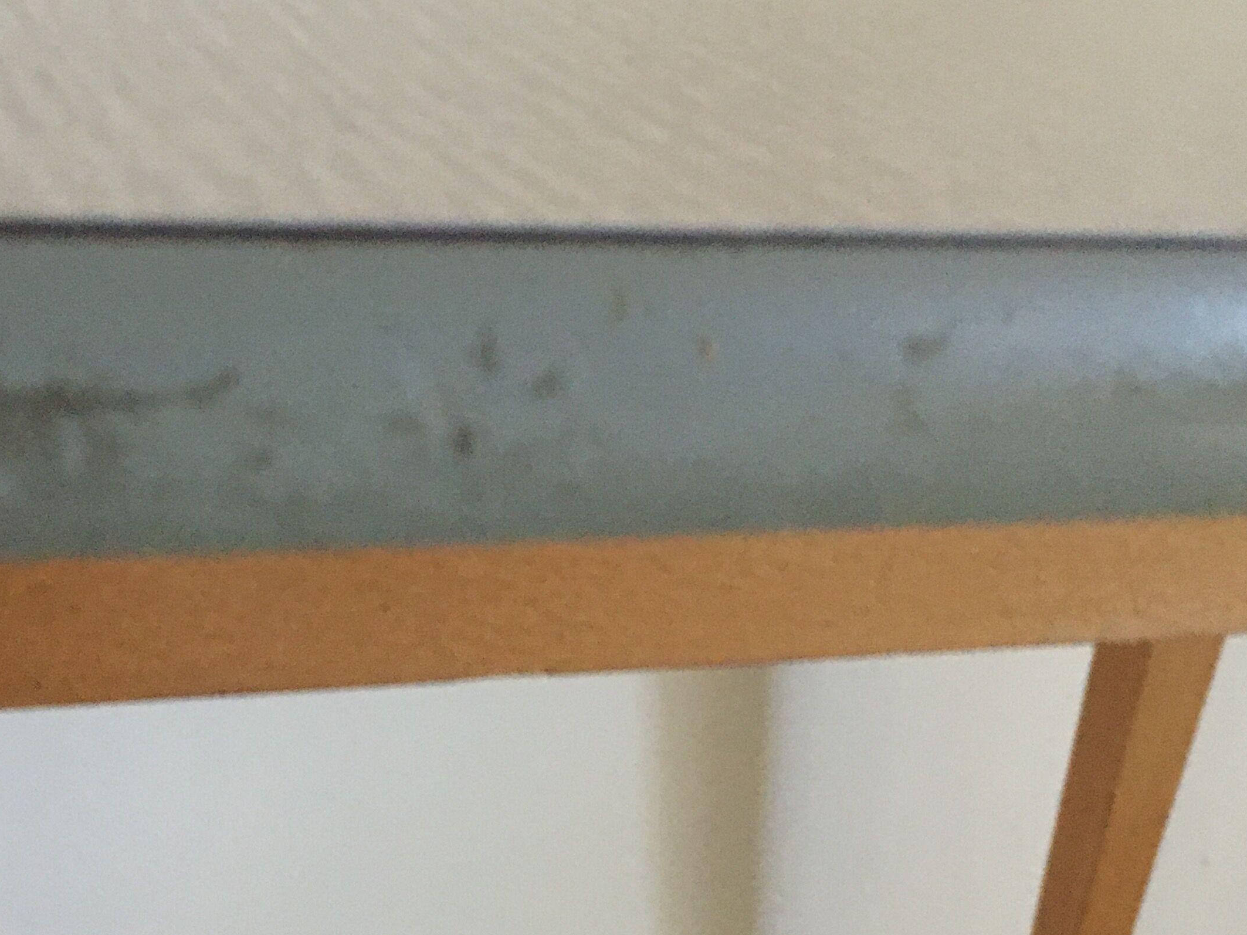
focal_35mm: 55
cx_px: 504
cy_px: 680
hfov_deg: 34.8
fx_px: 1981
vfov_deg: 26.3
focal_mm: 4.15
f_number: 2.2
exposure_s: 1/17
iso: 500
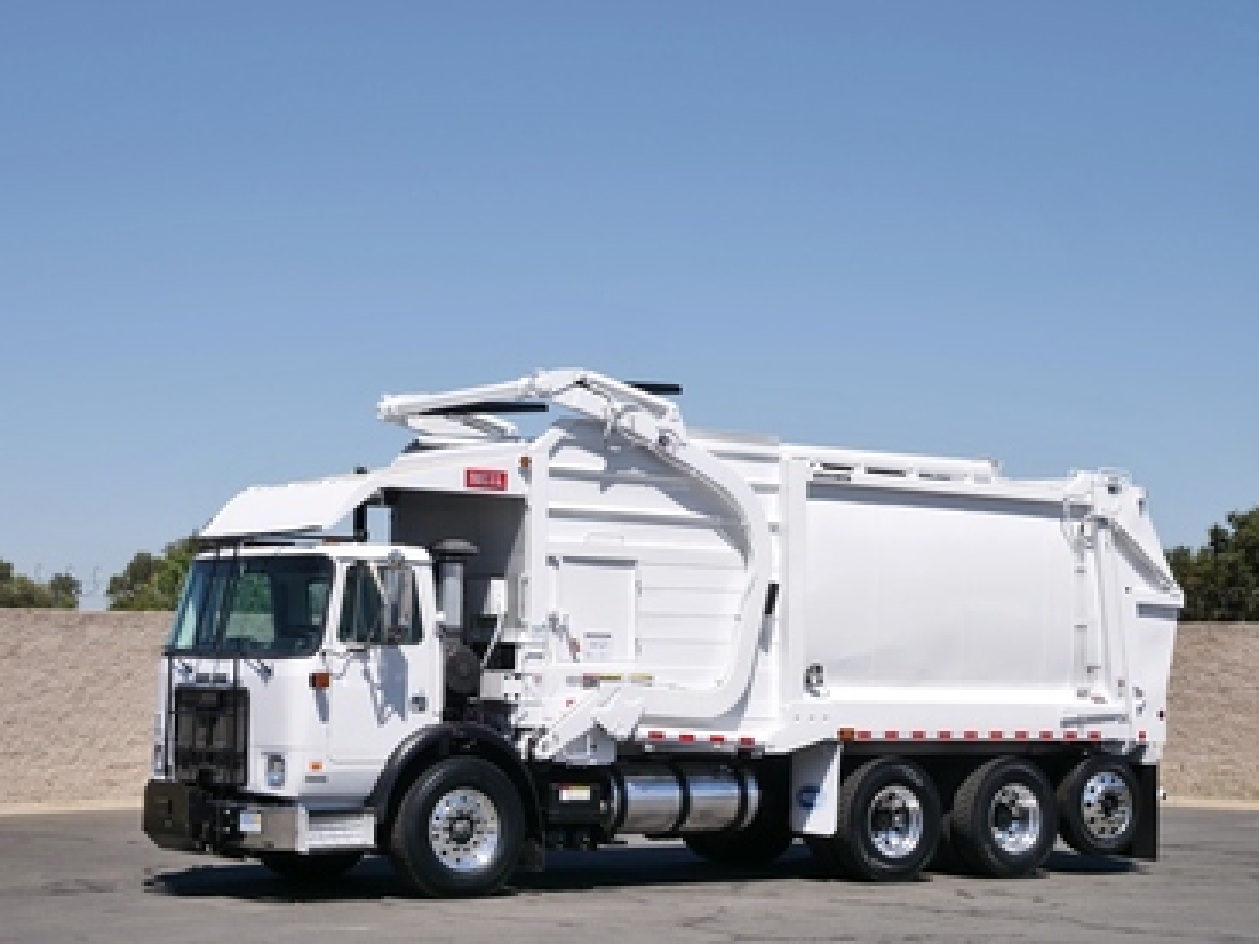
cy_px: 472
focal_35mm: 66
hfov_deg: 29.4
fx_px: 2400
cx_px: 630
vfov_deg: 22.2
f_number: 6.3
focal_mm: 33
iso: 100
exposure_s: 1/640
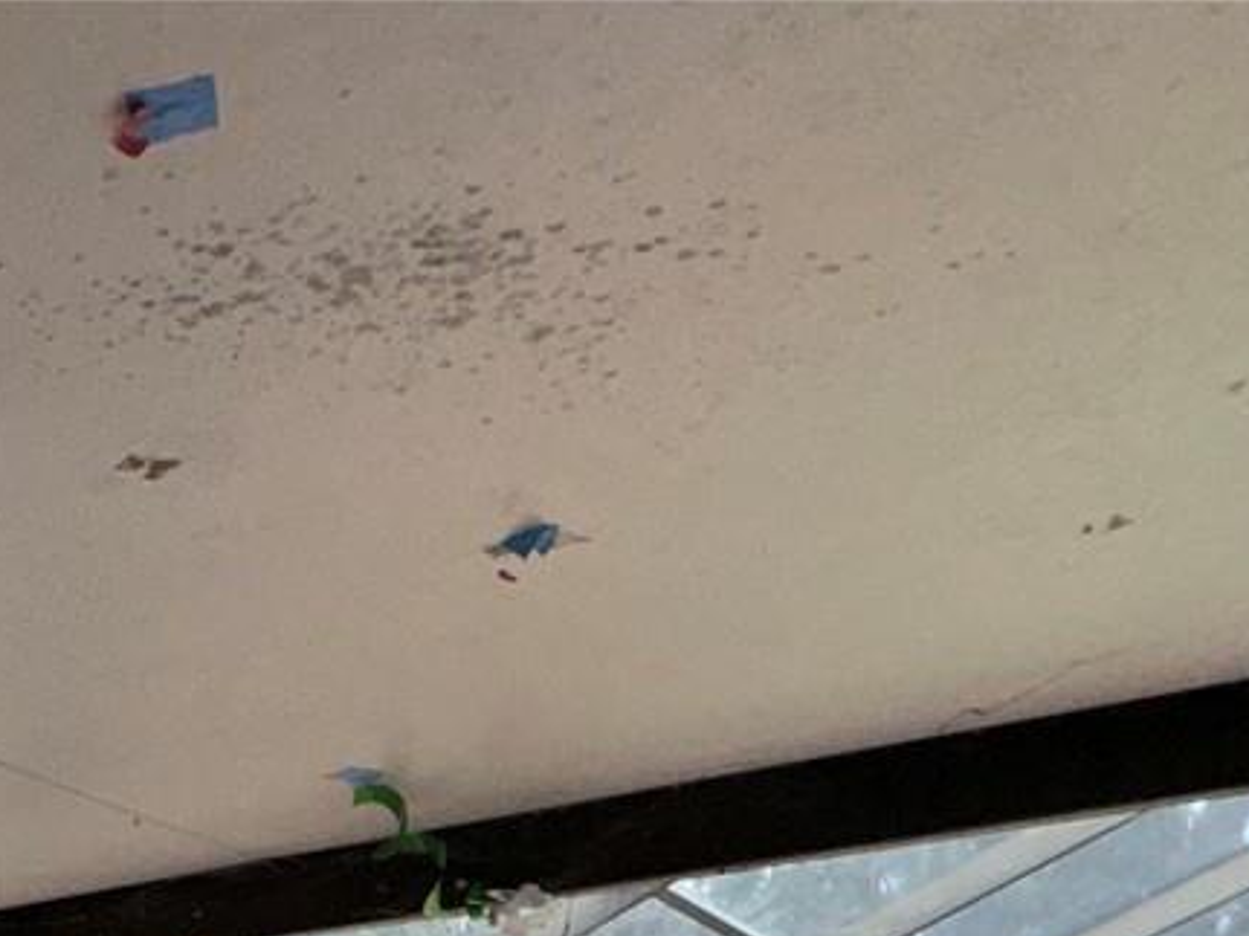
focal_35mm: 52
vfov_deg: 19.7
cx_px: -388
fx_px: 1876
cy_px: 1736
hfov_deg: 29.4
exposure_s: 1/179
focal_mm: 2.22
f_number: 2.2
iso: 32
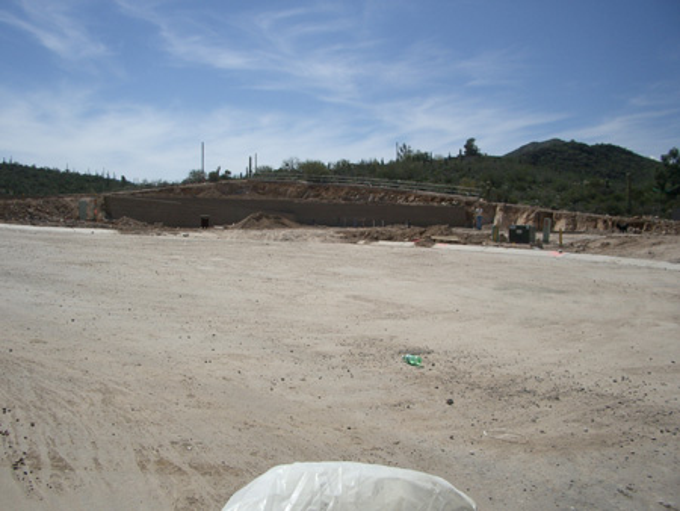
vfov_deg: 40.7
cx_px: 340
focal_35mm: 35
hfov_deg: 52.6
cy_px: 256
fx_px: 688
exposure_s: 1/1000
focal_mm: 5.8
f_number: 4.3
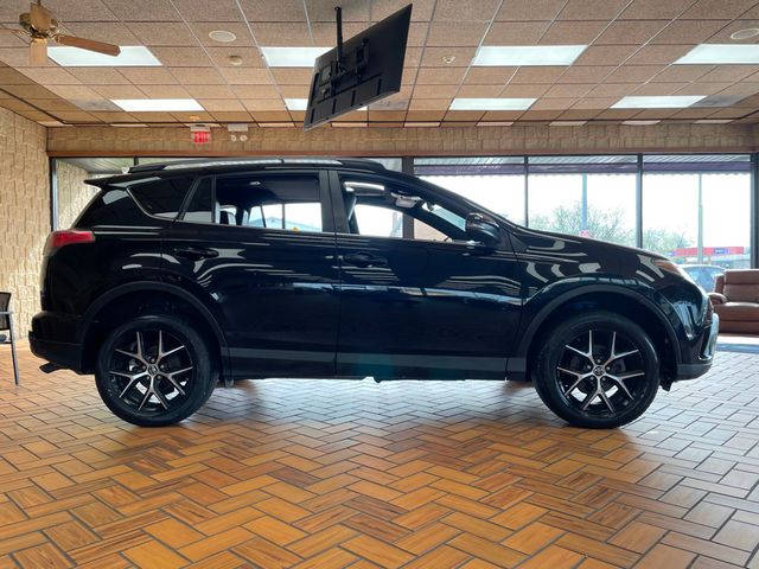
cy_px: 284
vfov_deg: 53.1
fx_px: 570
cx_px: 380
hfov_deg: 67.3
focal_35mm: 26
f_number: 1.6
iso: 32
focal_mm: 4.2
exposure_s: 1/166
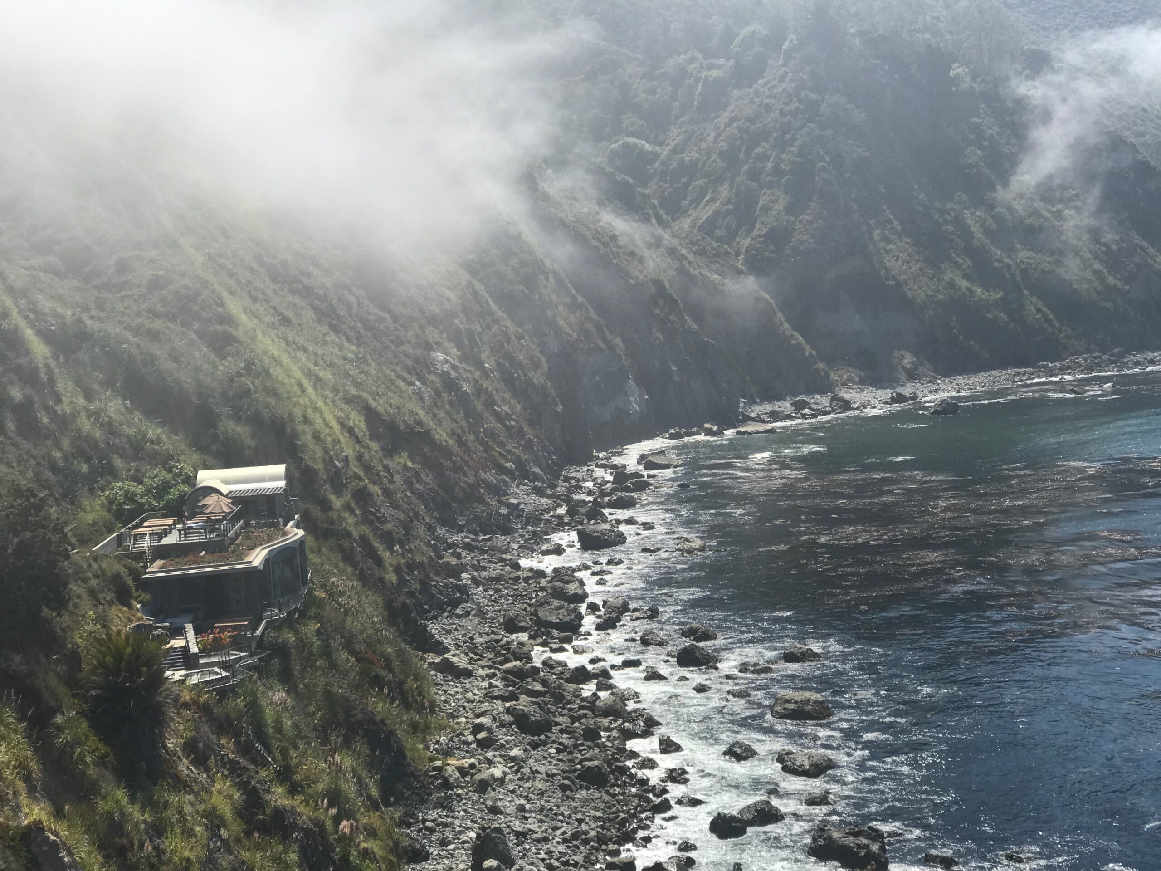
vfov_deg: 25.7
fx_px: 1912
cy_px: 436
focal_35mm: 57
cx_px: 580
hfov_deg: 33.8
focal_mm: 6.6
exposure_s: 1/1212
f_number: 2.8
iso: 20
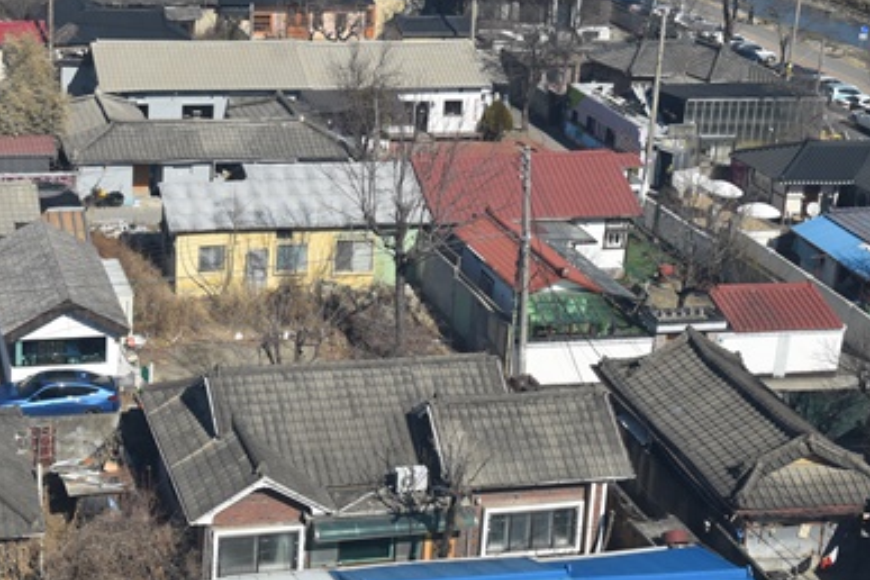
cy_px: 183
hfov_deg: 29.4
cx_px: 265
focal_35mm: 68
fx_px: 1641
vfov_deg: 20.0
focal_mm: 25
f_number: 9
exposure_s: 1/320
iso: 200
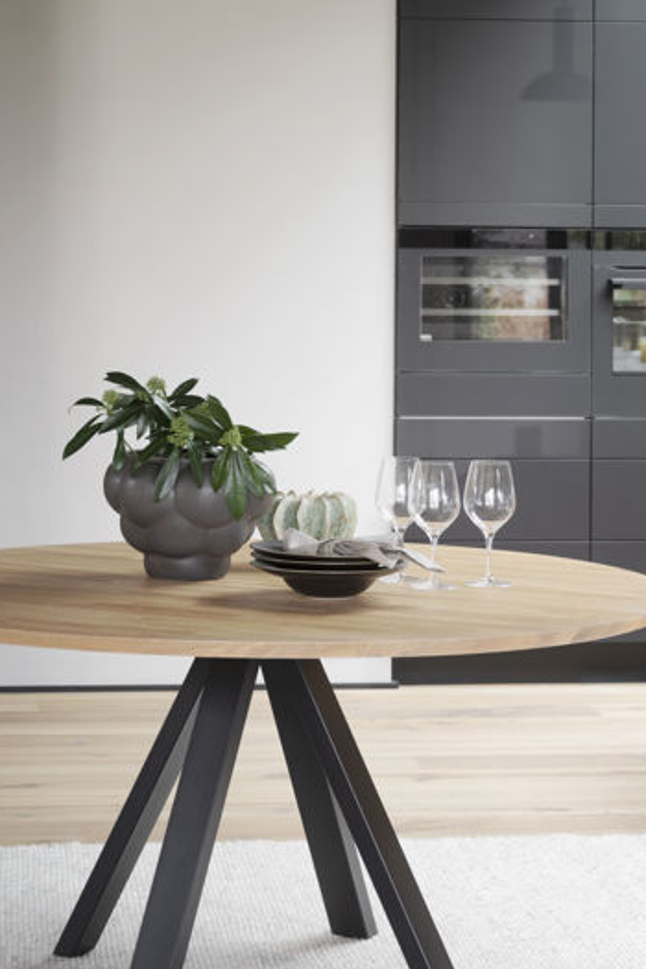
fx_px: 2503
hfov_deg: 14.7
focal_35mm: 93
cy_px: 482
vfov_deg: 21.9
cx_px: 374
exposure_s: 1/1.67
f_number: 4
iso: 125
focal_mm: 51
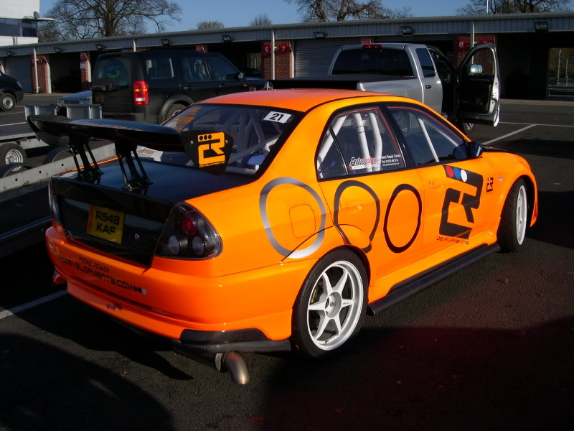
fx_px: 630
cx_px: 287
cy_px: 216
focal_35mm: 38
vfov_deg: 37.7
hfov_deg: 49.0
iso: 100
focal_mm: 8
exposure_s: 1/317
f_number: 7.6
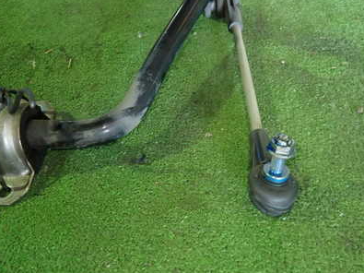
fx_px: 399
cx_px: 180
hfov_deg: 49.0
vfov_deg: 37.7
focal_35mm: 38
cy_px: 144
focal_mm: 4.5
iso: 320
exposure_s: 1/30
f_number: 2
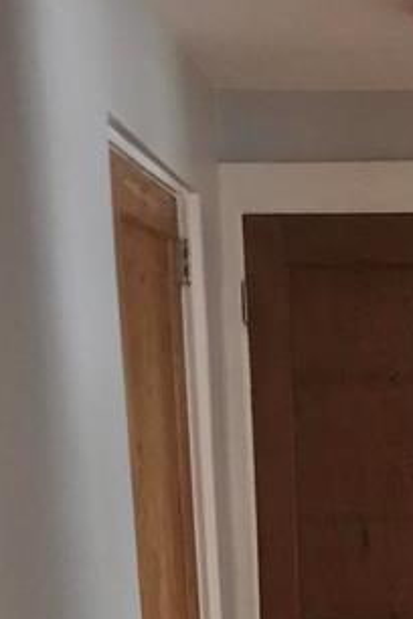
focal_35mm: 73
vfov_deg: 24.8
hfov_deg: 18.2
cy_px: 757
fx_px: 1256
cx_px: 403
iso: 100
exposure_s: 1/6
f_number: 1.8
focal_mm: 3.99
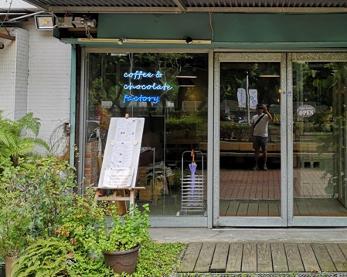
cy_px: 79
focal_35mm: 47
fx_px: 483
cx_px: 255
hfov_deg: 38.6
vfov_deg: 31.6
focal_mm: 3.95
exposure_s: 1/417
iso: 50
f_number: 1.8
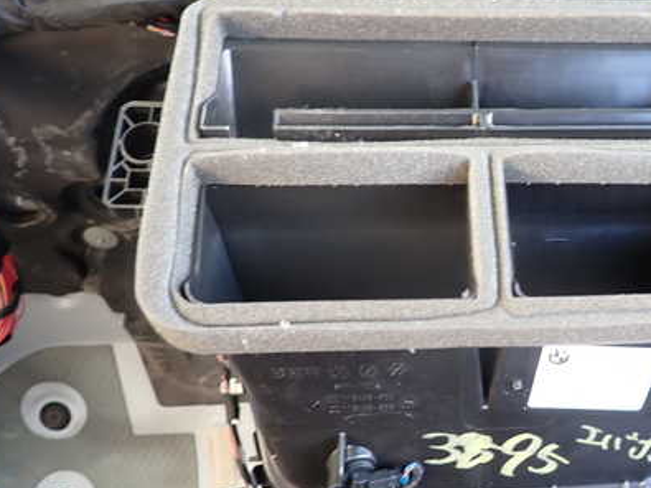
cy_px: 284
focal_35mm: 38
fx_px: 714
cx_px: 473
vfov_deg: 37.6
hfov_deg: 47.5
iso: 200
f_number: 2
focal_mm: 4.5
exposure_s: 1/40
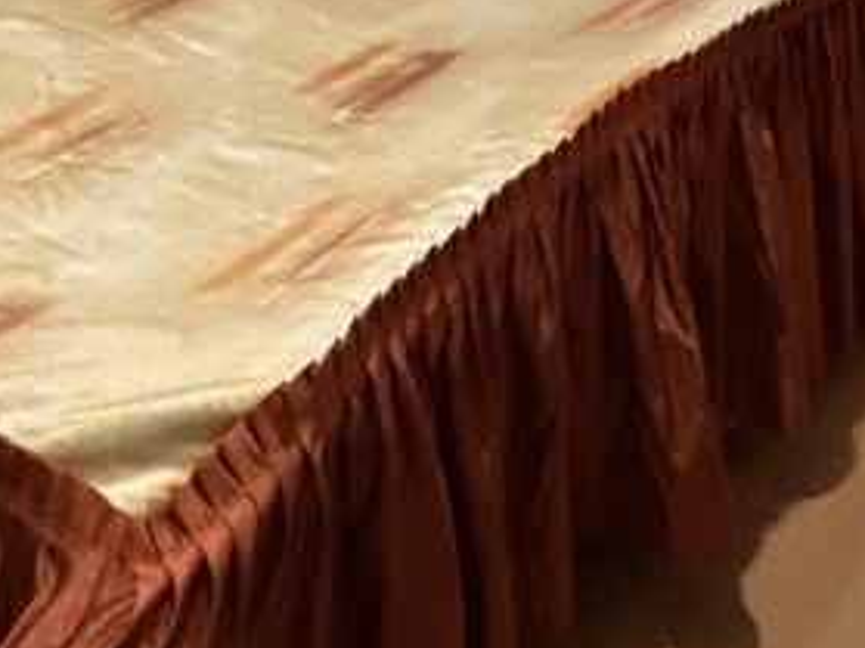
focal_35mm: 63
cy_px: -594
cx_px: 539
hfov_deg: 30.6
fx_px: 1574
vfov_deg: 17.6
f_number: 2.2
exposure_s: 1/59
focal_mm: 2.22
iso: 400
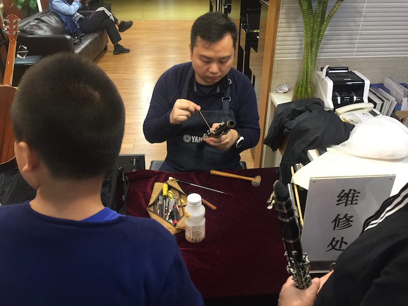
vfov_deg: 48.2
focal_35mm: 29
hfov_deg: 61.7
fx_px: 342
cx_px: 204
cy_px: 153
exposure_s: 1/17
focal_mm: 4.15
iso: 125
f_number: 2.2
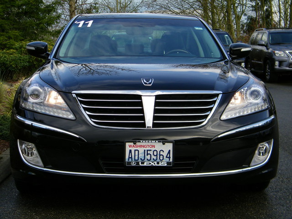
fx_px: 498
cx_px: 146
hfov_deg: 32.7
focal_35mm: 59
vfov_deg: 24.8
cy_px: 110
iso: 80
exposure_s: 1/320
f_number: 4.1
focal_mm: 10.6
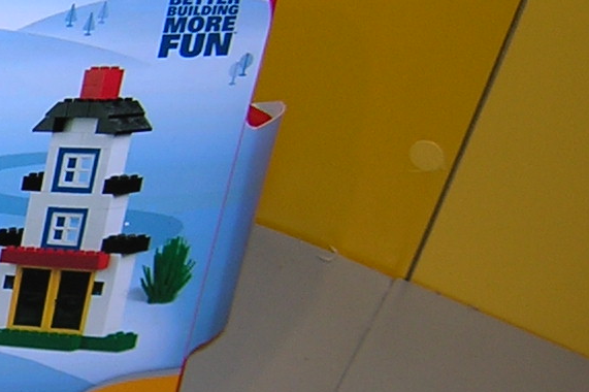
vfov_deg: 13.0
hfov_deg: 18.0
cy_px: 206
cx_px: -202
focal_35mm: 105
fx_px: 1717
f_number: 2.6
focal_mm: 4.7
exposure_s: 1/60.1
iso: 100
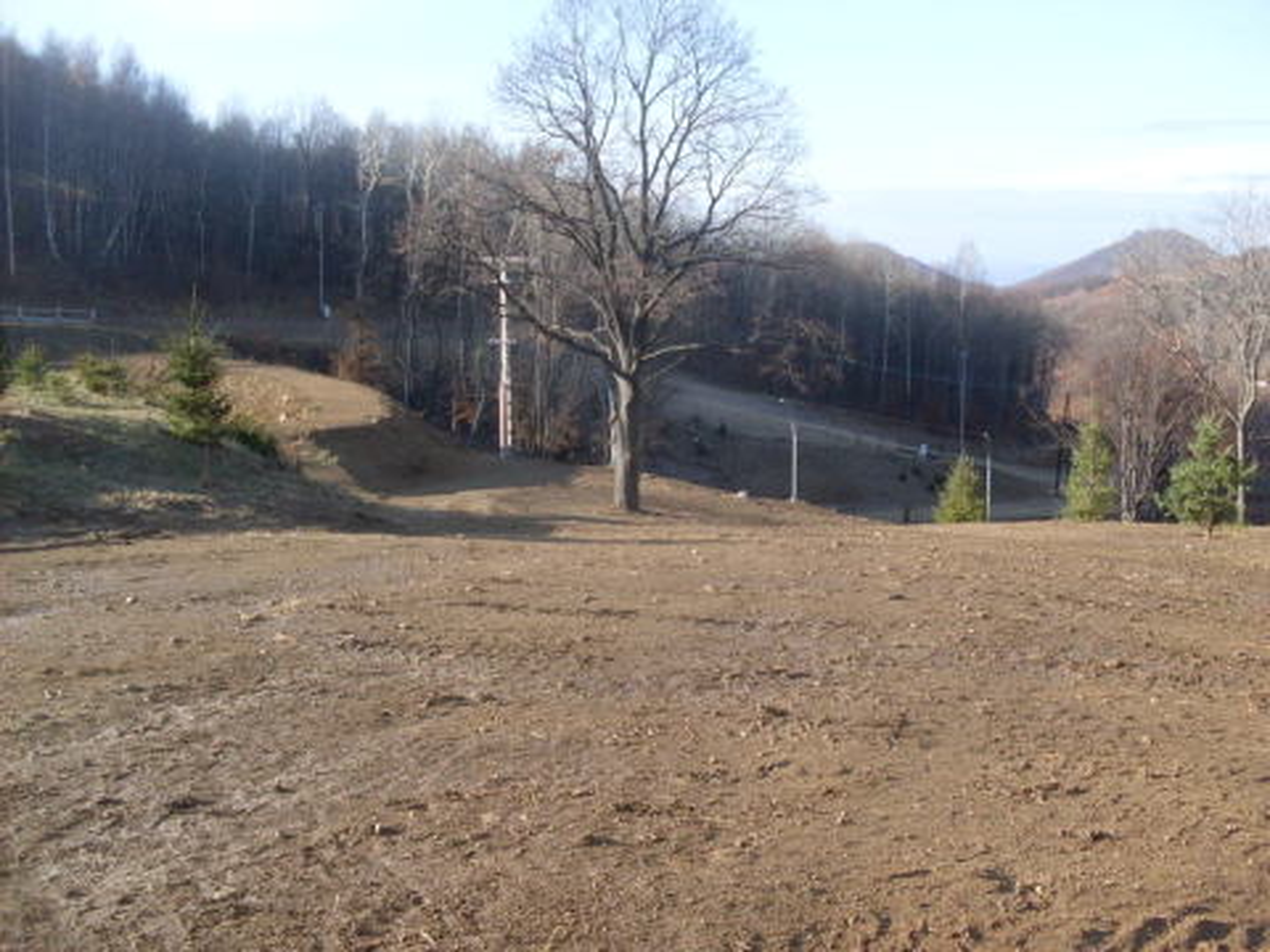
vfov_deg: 37.7
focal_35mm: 38
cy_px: 476
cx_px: 635
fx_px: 1394
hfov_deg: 49.0
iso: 80
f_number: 2.8
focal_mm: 6.3
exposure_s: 1/500
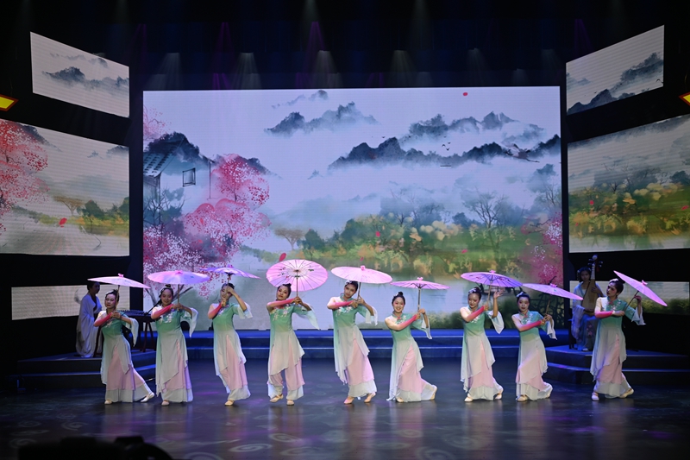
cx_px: 345
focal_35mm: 50
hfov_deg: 39.6
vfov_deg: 27.0
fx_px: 958
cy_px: 230
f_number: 4
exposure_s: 1/250
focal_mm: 50
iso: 280
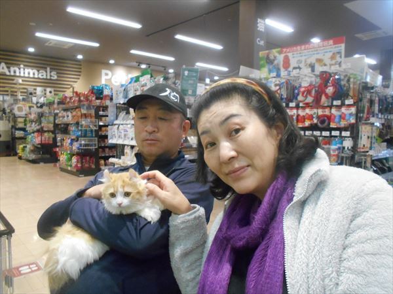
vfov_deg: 53.1
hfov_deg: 67.3
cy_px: 147
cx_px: 196
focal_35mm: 26
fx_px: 295
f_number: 3.2
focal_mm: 4.6
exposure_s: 1/100
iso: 800
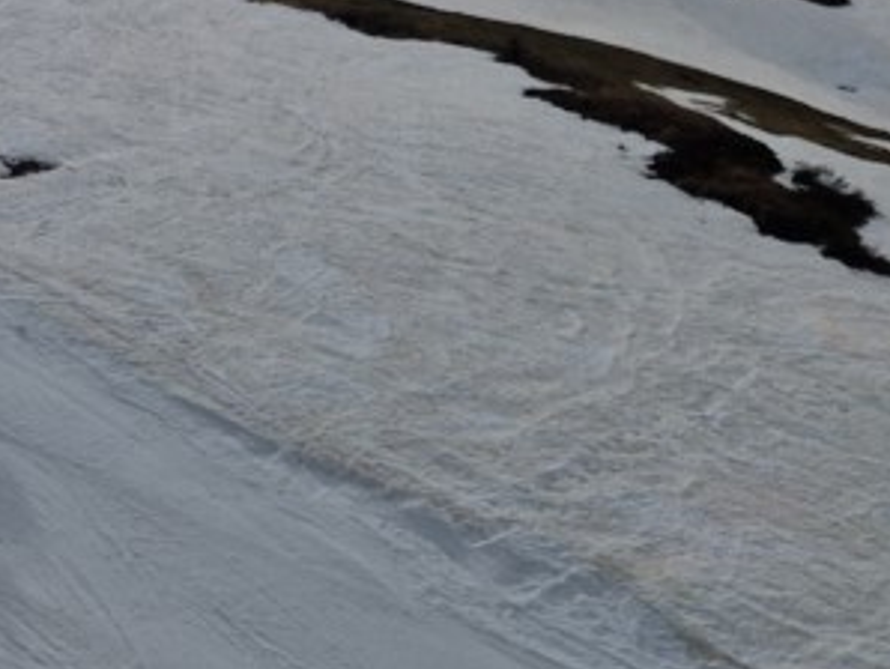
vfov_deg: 16.6
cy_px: -400
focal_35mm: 79
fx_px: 2033
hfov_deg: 22.3
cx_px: -248
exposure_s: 1/11520
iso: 50
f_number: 1.8
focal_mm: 5.4
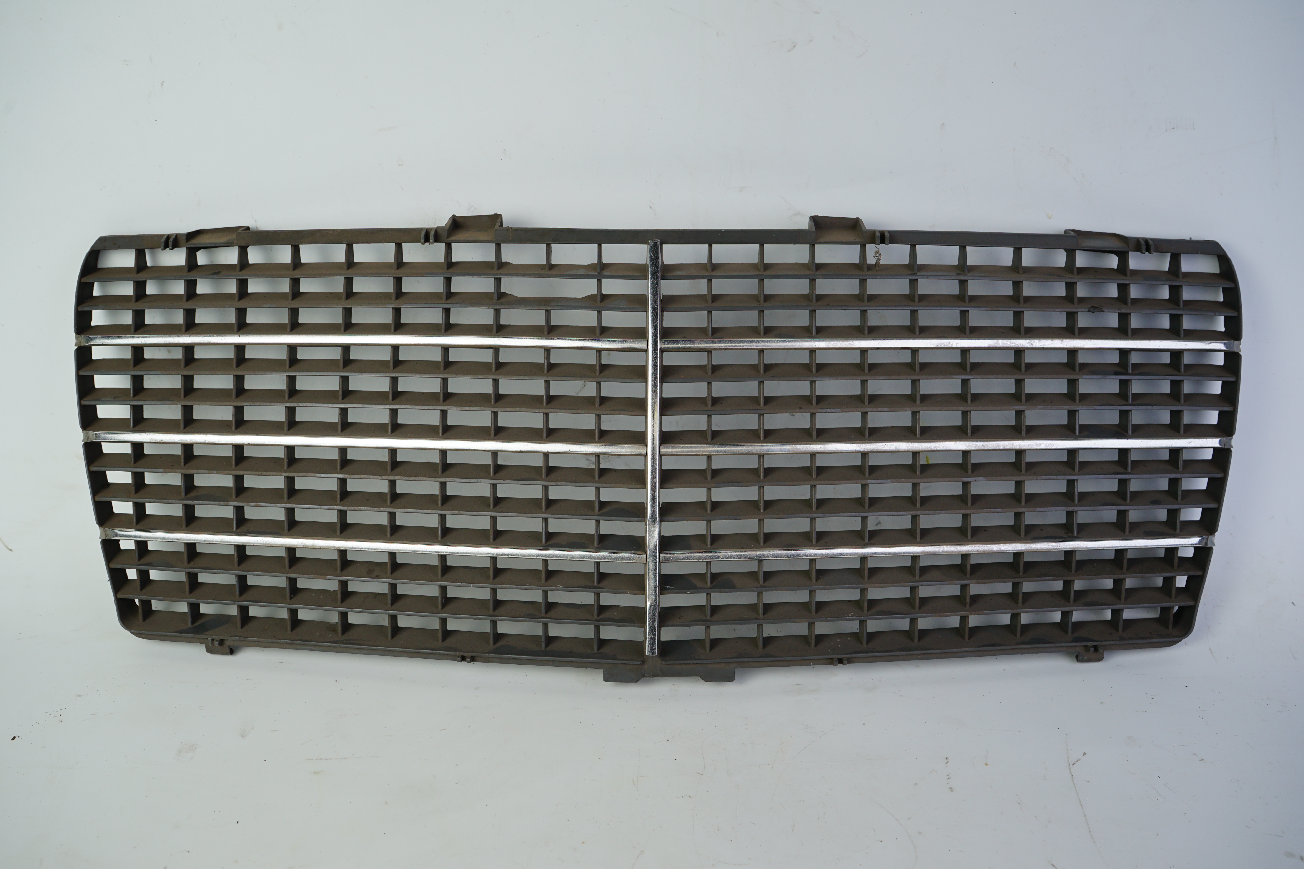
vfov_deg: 37.9
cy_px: 434
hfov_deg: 54.4
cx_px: 652
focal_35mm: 35
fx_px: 1268
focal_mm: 35
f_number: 8
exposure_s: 1/160
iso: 200
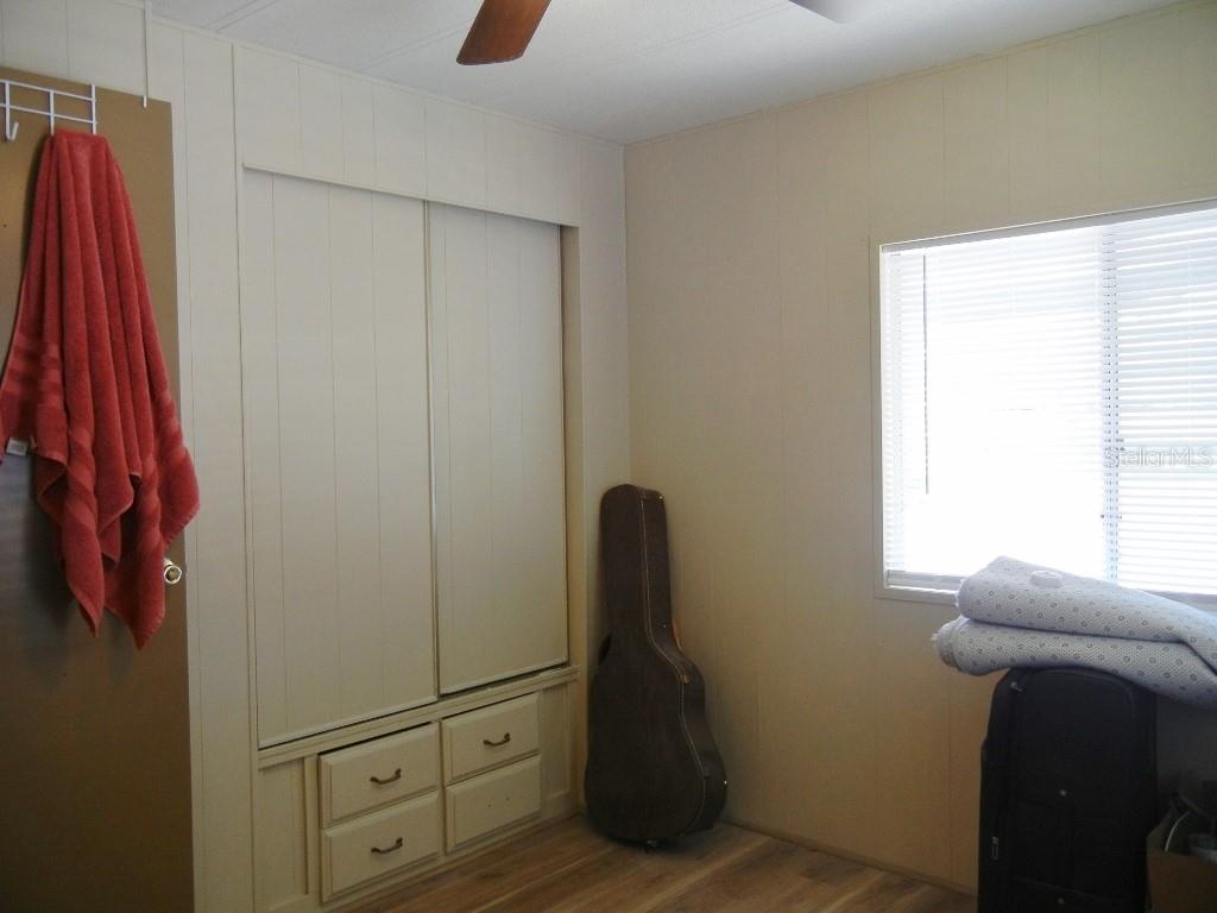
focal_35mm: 30
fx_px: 1055
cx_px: 608
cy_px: 456
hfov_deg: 60.0
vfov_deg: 46.8
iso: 160
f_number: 3.5
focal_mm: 5.4
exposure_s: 1/35
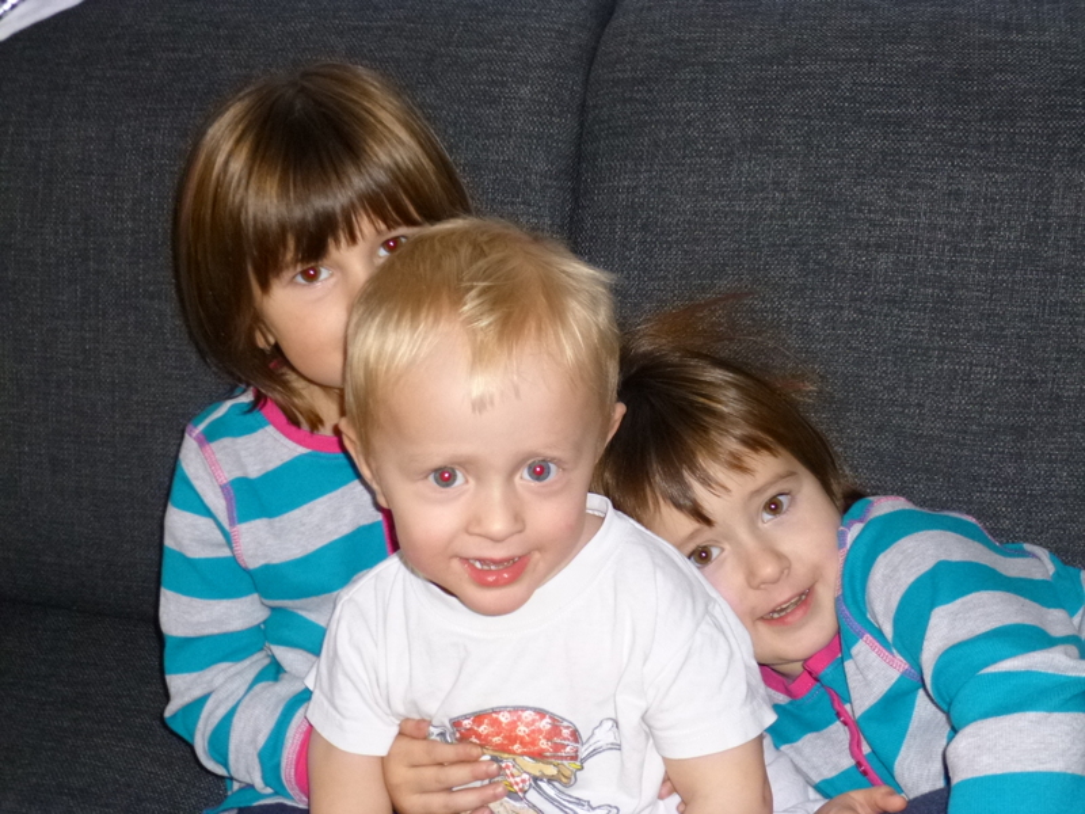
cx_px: 542
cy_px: 407
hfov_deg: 39.7
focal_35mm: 48
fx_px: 1505
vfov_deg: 30.3
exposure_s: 1/60
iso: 400
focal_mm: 8.6
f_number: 4
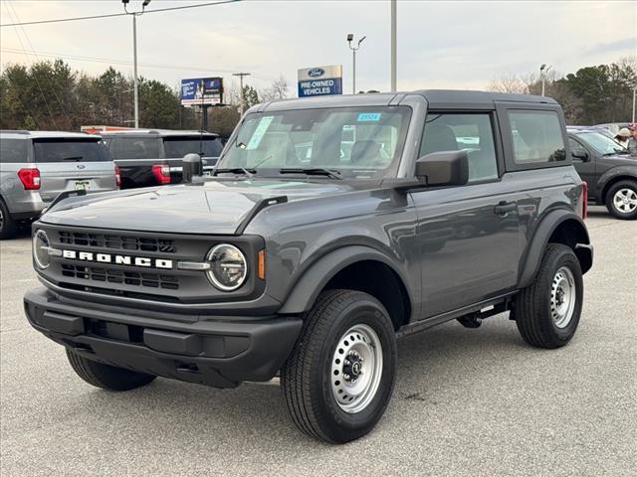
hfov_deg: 39.7
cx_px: 318
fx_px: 883
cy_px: 238
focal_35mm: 48
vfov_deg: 30.3
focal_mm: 6.76
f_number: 1.78
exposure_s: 1/467
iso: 64
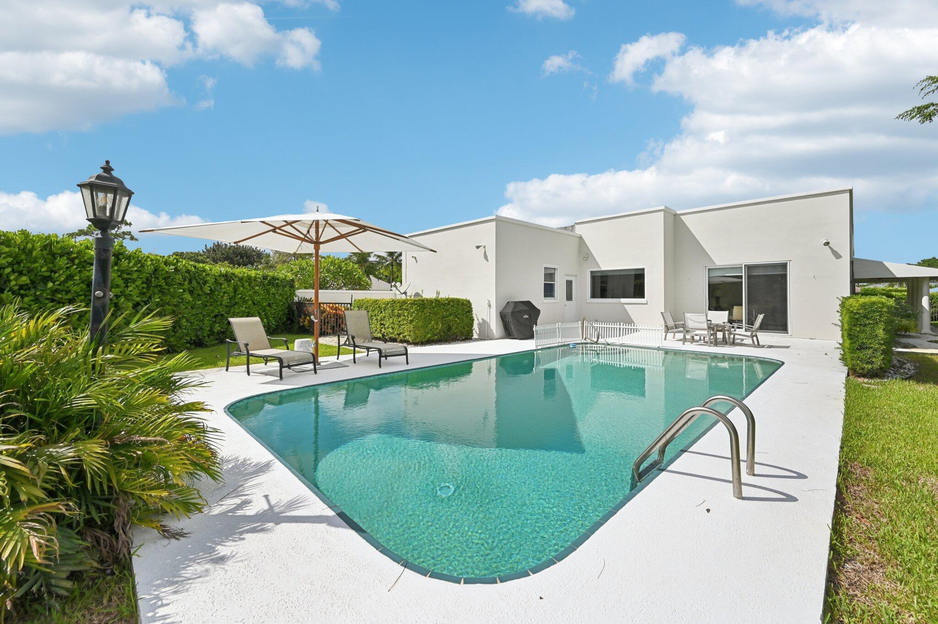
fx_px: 364
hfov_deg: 104.3
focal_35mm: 14
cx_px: 469
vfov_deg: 81.1
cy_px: 312
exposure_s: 1/6400
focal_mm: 14
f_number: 8
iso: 800
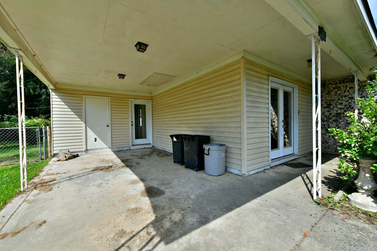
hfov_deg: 104.3
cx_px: 188
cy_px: 126
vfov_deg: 81.2
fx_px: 147
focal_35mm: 14
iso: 2500
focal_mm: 14
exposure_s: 1/1600
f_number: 13
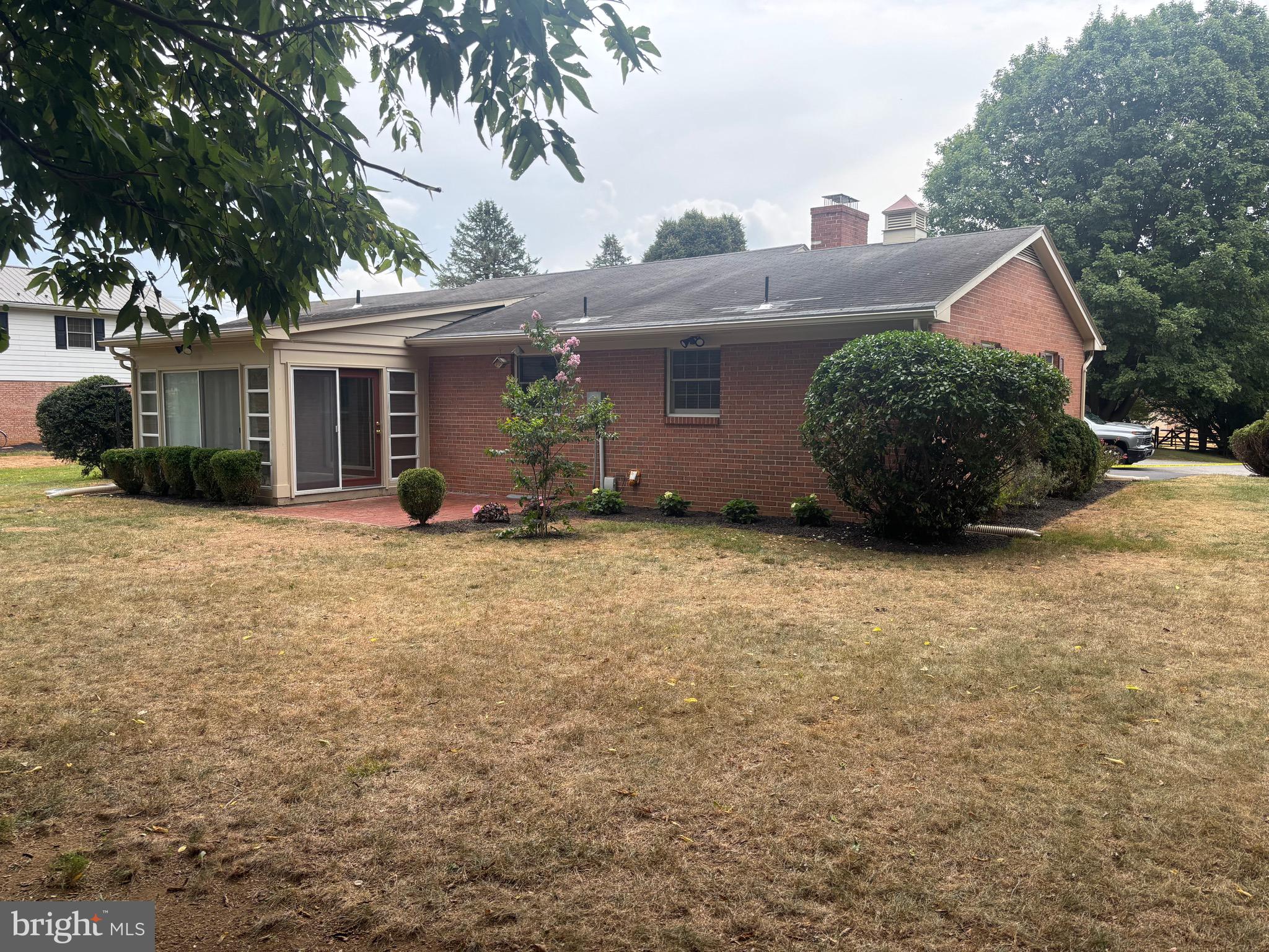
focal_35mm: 26
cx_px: 634
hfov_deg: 67.3
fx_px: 953
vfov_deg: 53.1
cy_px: 476
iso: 50
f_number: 1.6
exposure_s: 1/615
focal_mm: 5.96
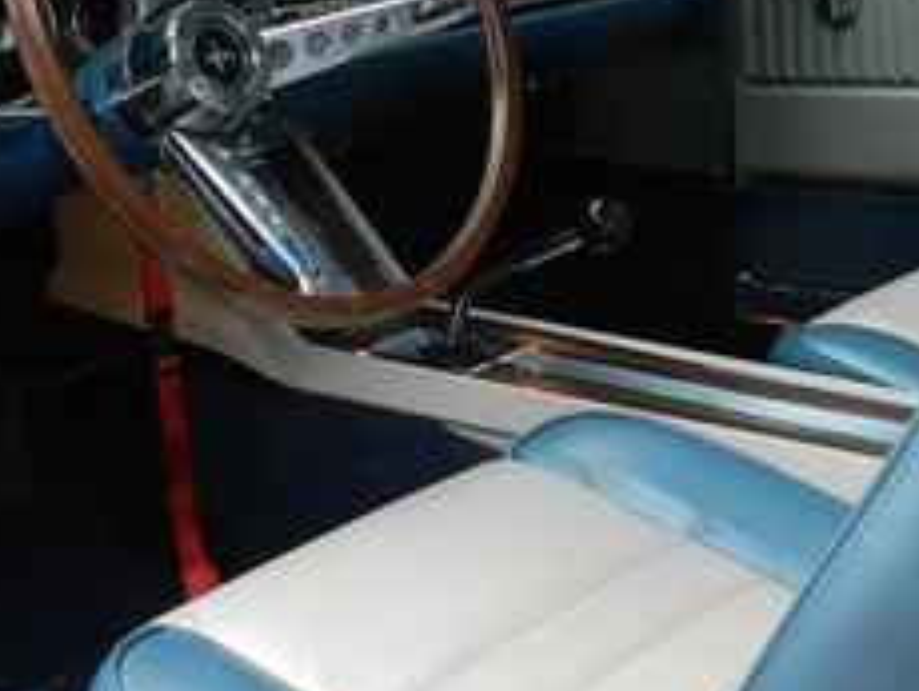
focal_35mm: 64
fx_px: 1701
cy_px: 355
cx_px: 416
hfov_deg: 30.2
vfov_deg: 23.0
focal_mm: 4
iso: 160
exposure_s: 1/160
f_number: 3.4
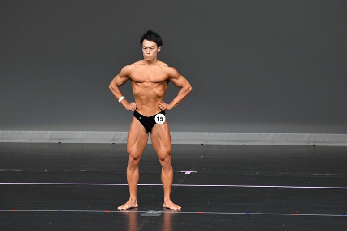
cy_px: 116
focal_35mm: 300
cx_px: 174
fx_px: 2890
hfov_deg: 6.9
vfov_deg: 4.6
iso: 4000
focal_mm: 200
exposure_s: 1/400
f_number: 5.6
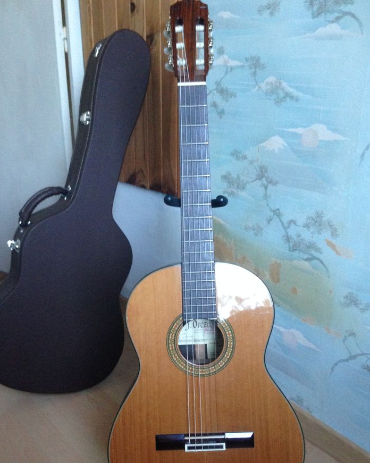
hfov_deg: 40.1
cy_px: 263
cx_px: 181
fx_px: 507
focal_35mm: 37
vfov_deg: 49.0
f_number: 2.4
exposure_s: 1/20
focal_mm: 4.12
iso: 320
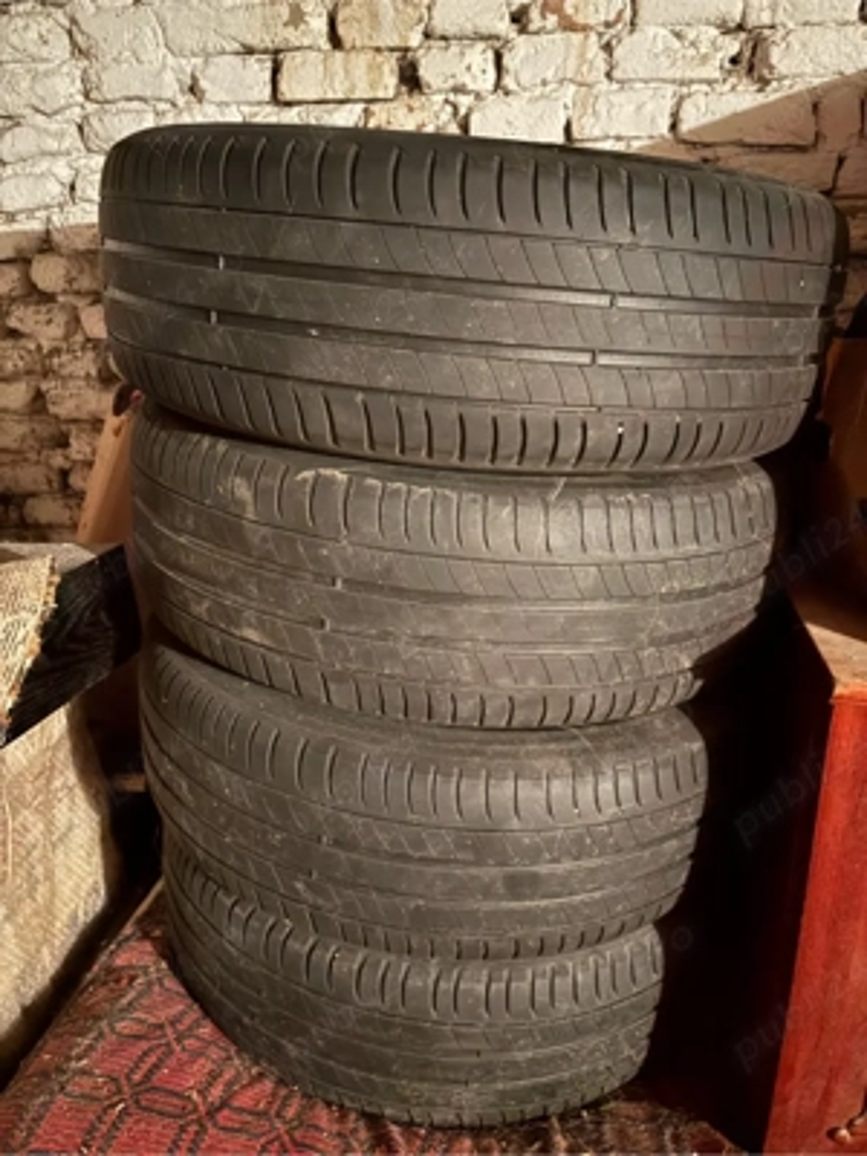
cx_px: 434
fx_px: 868
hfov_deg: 53.1
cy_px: 578
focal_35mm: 26
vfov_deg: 67.3
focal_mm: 5.96
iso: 1250
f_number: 1.6
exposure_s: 1/9
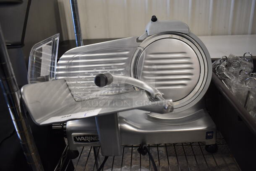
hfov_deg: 67.3
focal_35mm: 27
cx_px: 128
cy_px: 86
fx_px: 192
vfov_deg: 48.0
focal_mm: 18
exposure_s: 1/125
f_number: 3.5
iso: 800
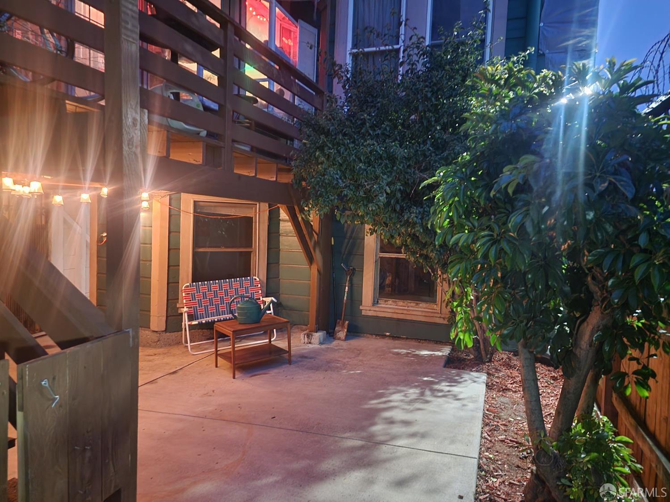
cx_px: 335
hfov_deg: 73.9
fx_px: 445
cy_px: 251
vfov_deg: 58.9
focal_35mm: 23
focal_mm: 6.4
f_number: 1.8
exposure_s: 1/10
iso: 1000
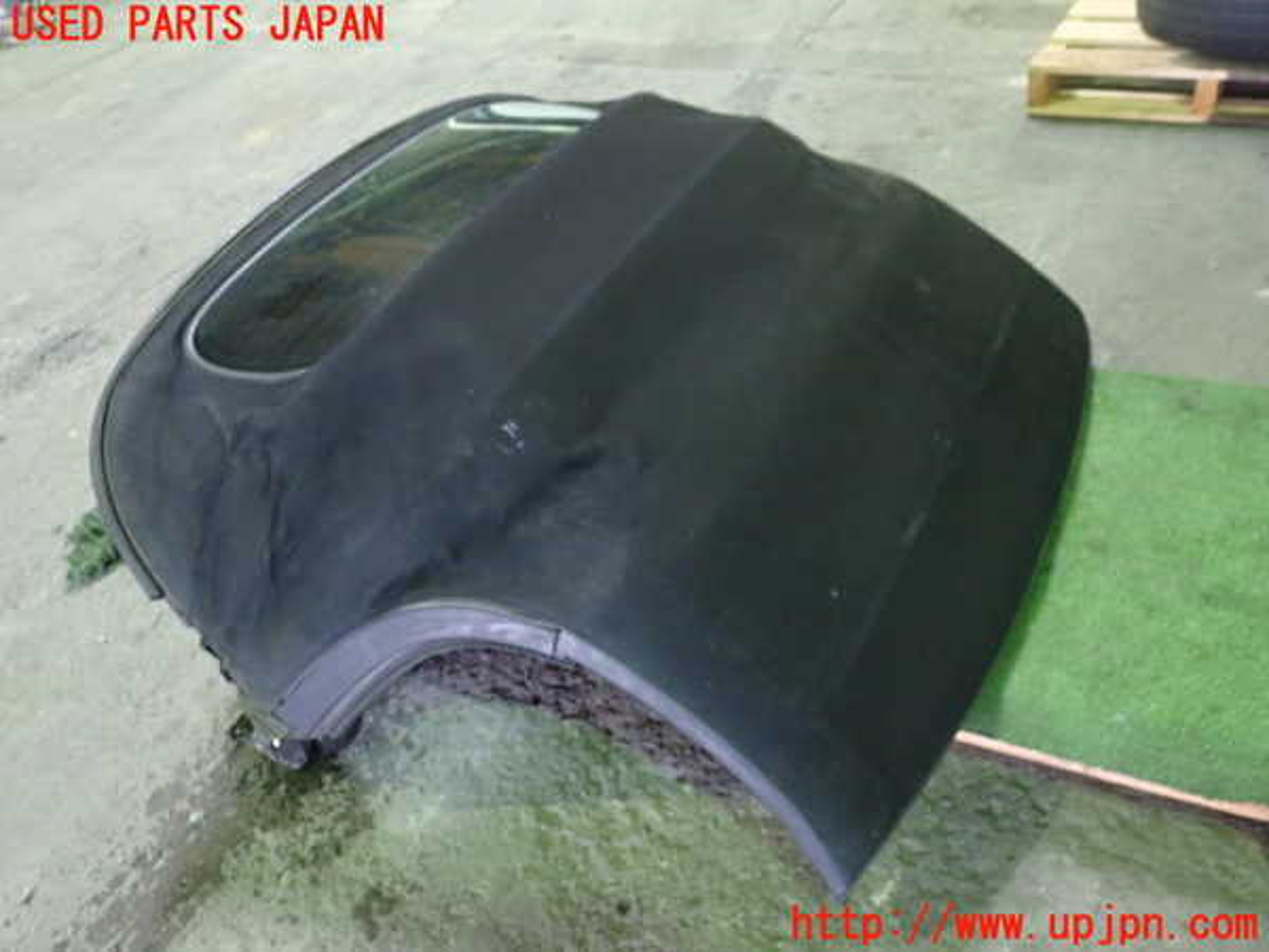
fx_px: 1100
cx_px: 634
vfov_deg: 46.8
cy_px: 476
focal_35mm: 30
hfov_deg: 60.0
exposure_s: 1/15
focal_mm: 5.5
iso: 800
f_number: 2.3
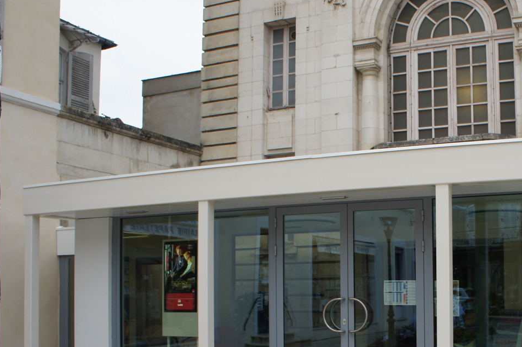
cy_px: 271
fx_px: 667
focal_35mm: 46
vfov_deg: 28.6
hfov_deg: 41.4
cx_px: 398
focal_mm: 18
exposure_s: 1/80
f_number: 5.6
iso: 200
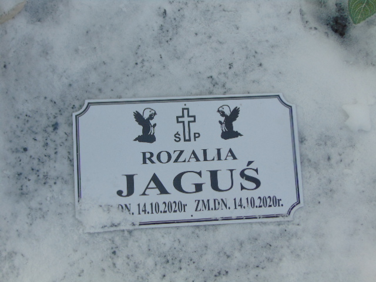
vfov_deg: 24.4
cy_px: 141
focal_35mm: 60
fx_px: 652
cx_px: 188
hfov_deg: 32.2
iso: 80
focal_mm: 10.8
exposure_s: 1/160
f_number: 9.3
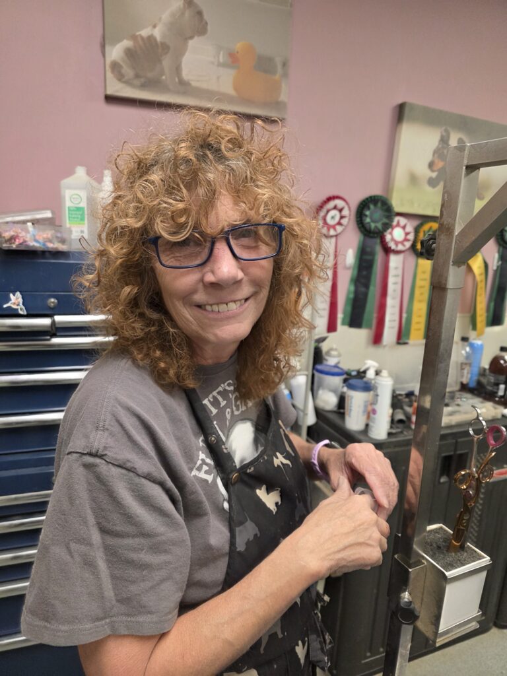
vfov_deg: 73.9
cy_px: 338
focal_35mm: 23
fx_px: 449
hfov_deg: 58.9
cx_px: 254
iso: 500
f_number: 1.7
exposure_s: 1/120
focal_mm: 6.3
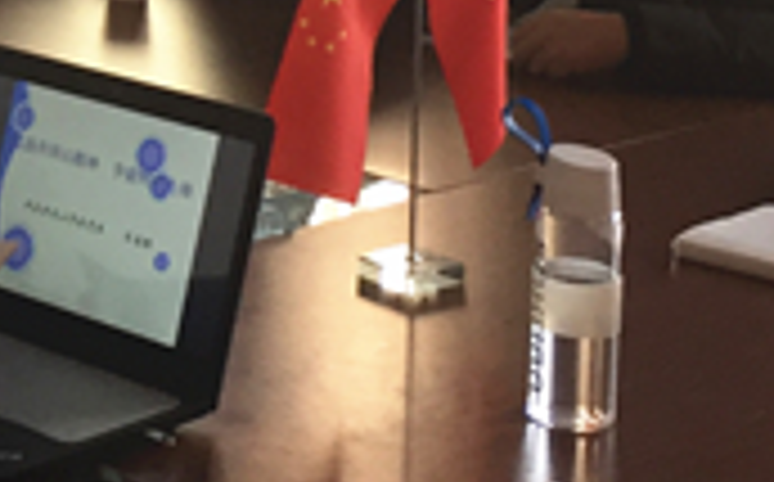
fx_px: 2823
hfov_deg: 15.2
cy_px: -306
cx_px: -94
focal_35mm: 134
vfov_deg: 9.4
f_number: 2.2
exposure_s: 1/33
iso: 40
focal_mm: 4.15
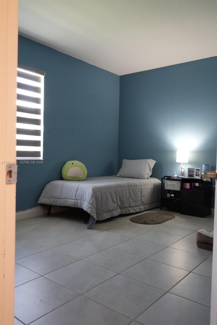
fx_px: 262
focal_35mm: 29
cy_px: 162
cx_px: 108
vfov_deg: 63.6
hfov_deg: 45.0
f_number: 11
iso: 250
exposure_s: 1.3
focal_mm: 29
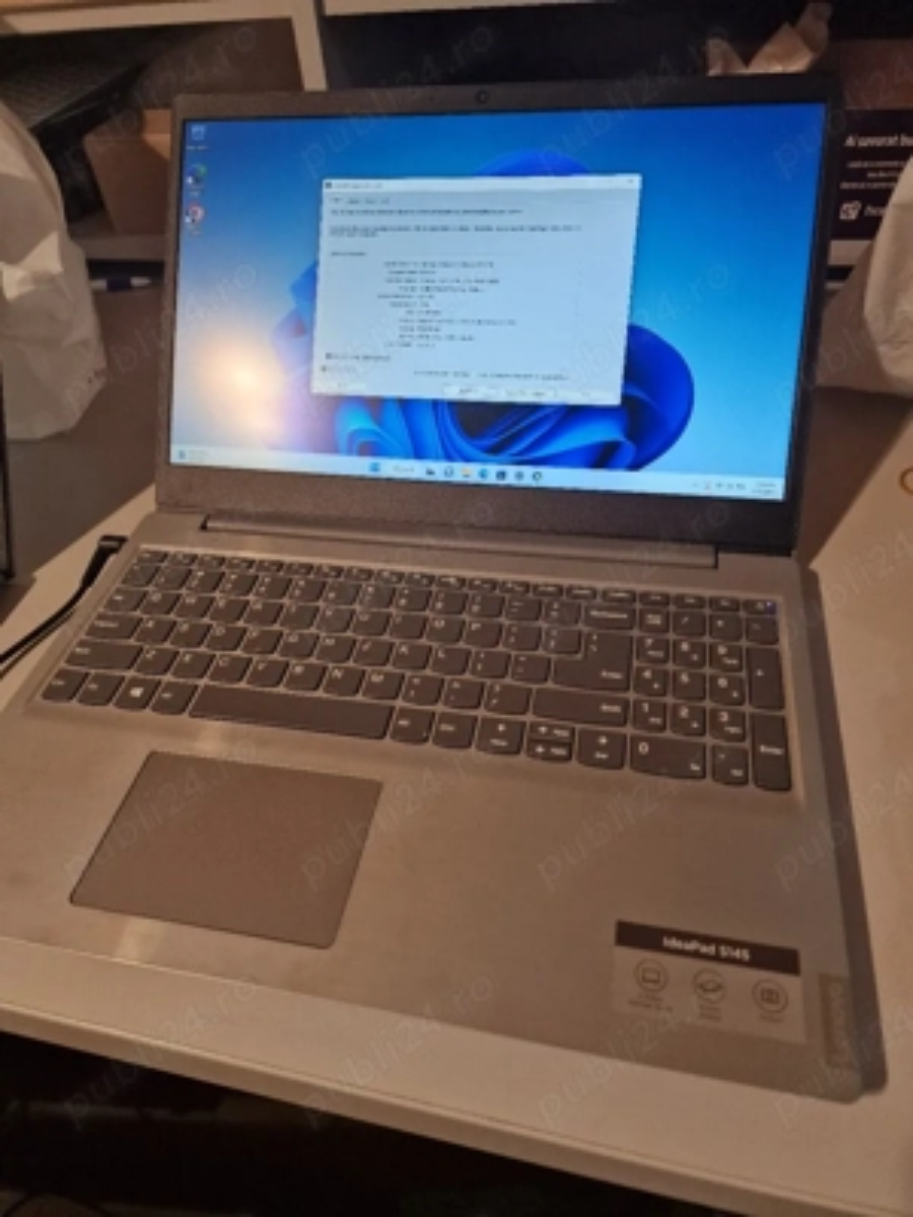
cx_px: 456
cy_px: 608
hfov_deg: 58.9
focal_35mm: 23
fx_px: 809
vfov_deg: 73.9
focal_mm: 6.4
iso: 250
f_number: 1.8
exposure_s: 1/100
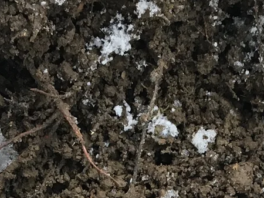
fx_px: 1075
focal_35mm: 141
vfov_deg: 9.6
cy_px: 423
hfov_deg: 14.0
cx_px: 193
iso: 50
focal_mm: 4.15
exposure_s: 1/33
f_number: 2.2
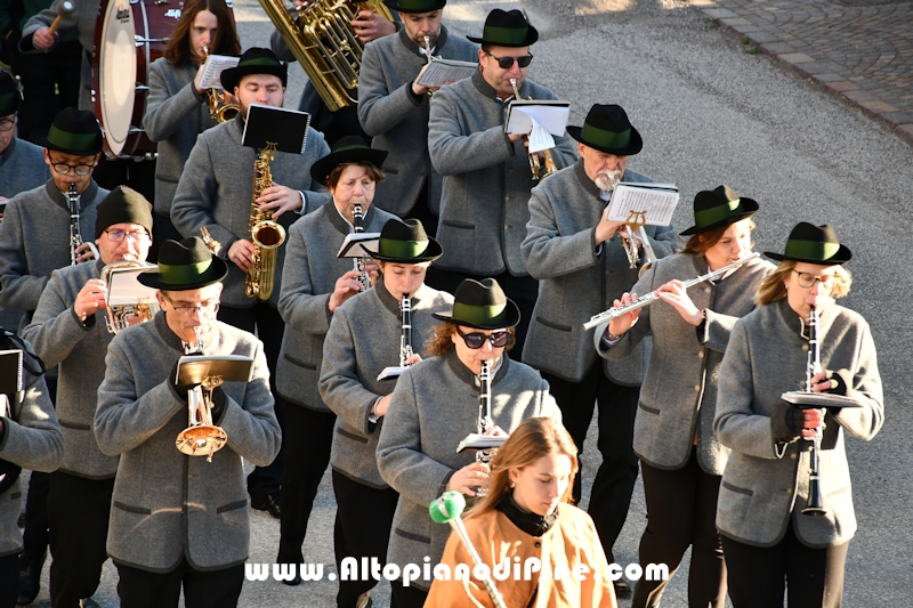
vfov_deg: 6.5
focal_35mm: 210
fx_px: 5324
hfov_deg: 9.8
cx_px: 456
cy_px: 304
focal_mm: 140
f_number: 5.6
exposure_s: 1/320
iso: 800
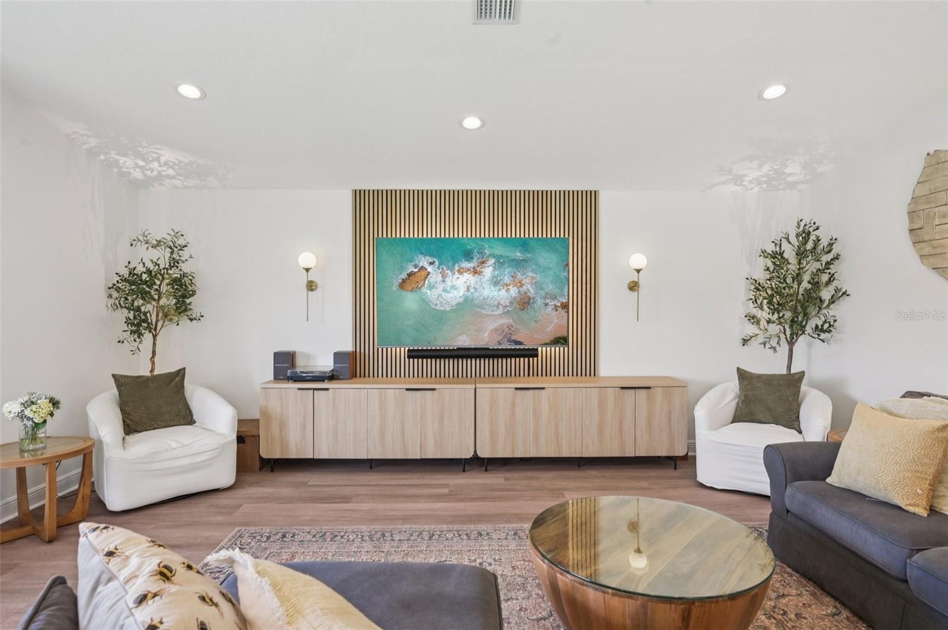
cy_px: 315
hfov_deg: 84.0
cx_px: 474
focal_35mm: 20
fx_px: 526
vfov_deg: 61.8
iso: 400
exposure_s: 1/13
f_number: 8
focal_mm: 20
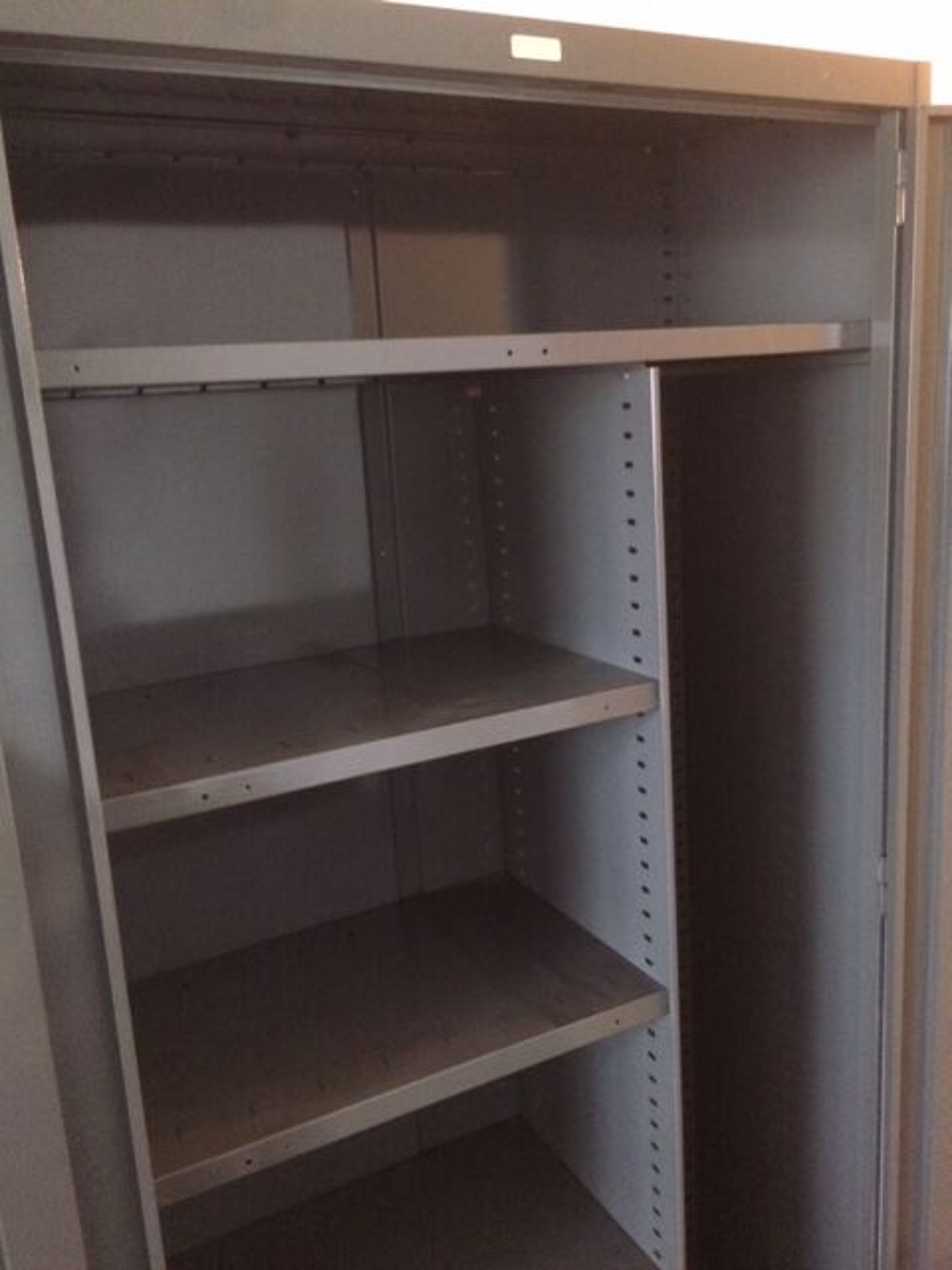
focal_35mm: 29
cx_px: 476
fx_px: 1063
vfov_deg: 61.7
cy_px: 635
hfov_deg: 48.2
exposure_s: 1/17
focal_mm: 4.15
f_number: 2.2
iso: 500
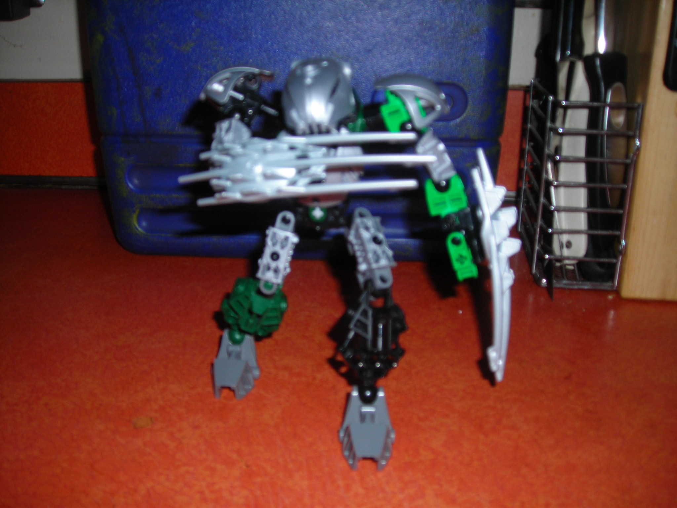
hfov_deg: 49.0
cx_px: 338
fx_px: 743
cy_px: 254
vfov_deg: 37.7
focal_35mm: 38
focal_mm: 6.3
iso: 50
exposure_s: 1/60.1
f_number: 3.2
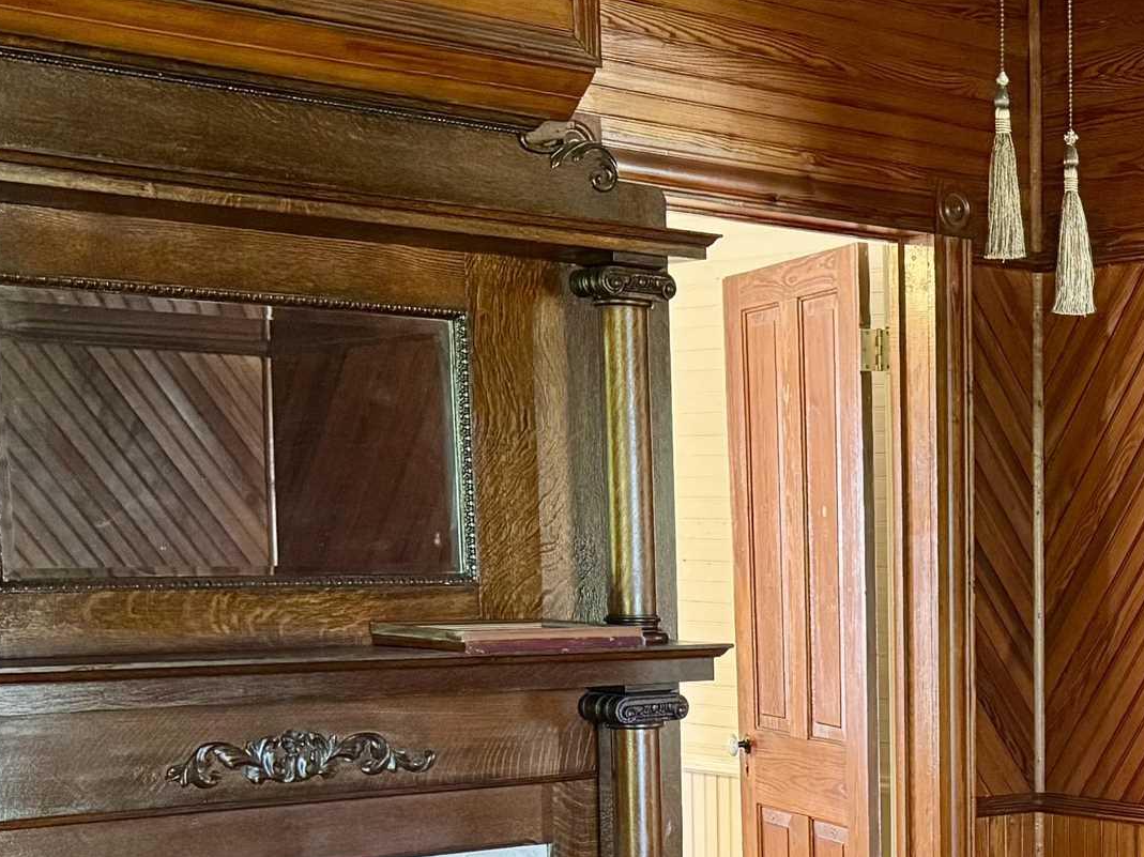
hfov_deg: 26.4
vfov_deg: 20.7
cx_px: 1201
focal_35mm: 69
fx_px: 2280
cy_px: 833
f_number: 1.78
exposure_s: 1/60
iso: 800
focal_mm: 6.76
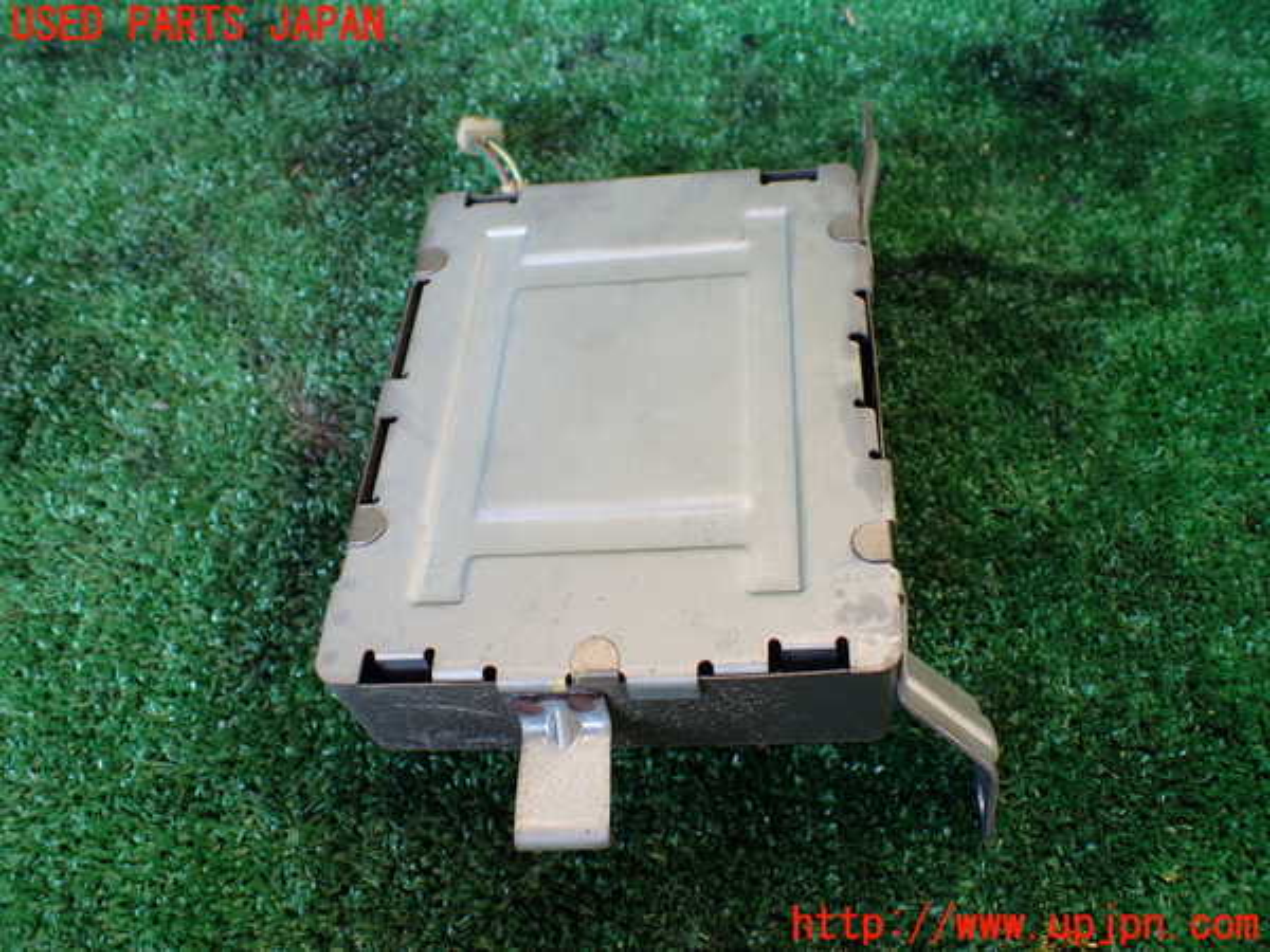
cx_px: 635
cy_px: 476
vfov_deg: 46.8
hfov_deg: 60.0
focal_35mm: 30
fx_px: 1101
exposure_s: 1/125
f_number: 2.3
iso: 160
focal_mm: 5.4
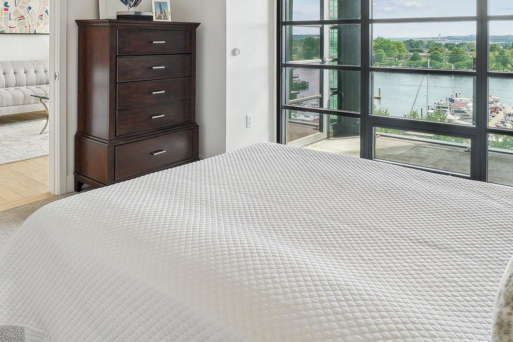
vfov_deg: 43.0
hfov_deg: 65.4
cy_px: 44
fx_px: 399
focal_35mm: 28
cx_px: 235
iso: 100
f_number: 7.1
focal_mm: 10
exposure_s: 1/50
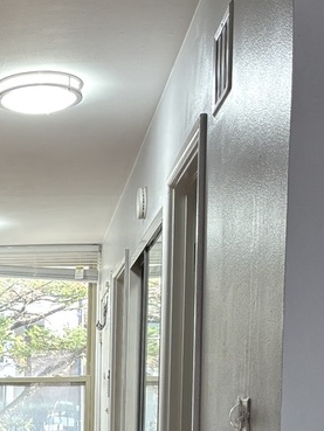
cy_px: 479
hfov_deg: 18.2
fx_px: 948
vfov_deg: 23.9
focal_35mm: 76
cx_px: -90
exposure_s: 1/60
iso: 125
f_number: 1.6
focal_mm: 5.96
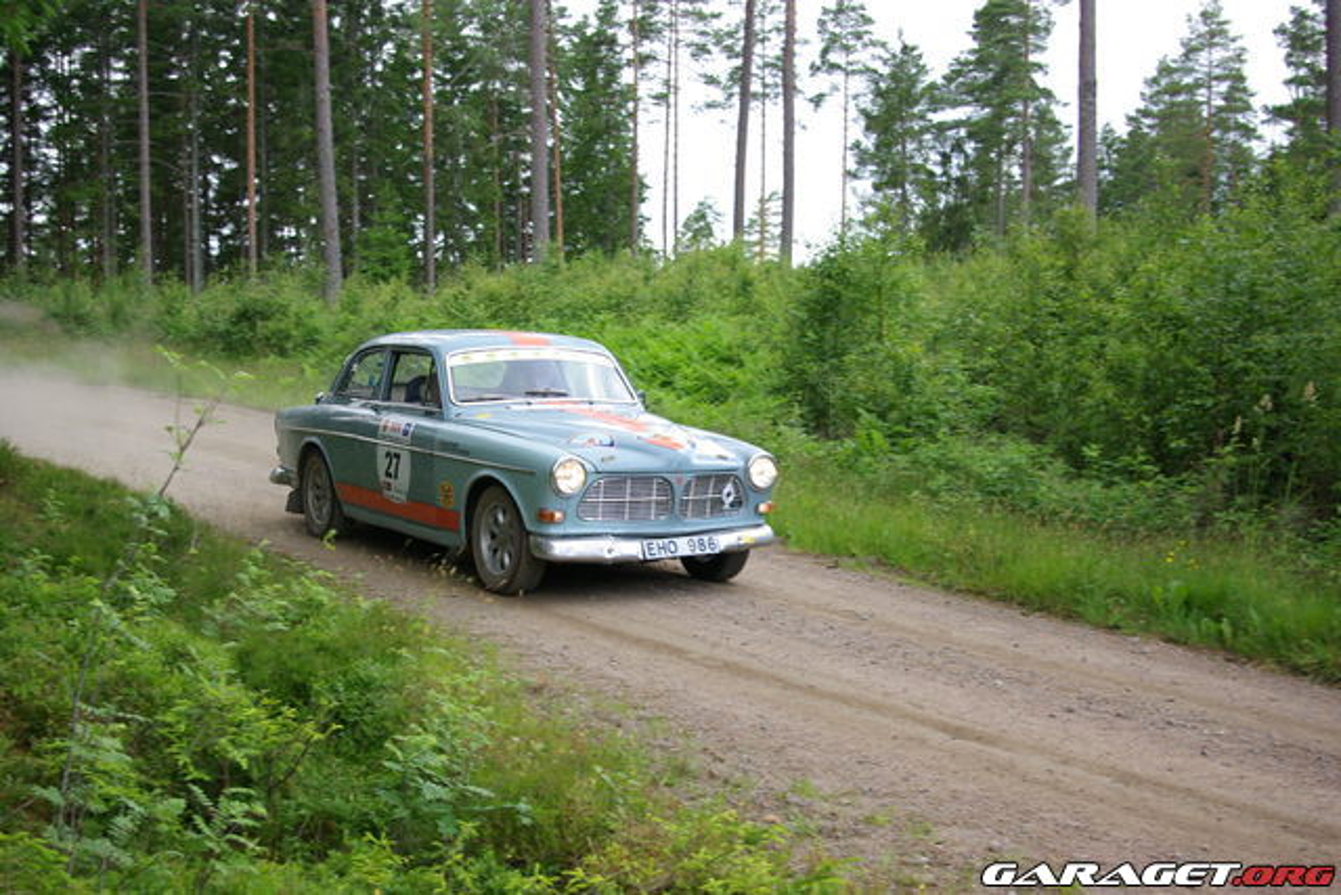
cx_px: 670
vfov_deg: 29.0
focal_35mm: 46
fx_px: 1732
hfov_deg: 42.3
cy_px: 448
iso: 400
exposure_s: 1/250
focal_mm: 31
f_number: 4.5
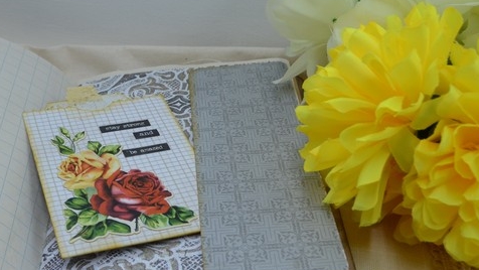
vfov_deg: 20.7
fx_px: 737
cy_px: 147
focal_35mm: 58
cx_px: 119
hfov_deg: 35.2
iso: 360
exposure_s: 1/60
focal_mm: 22
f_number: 8
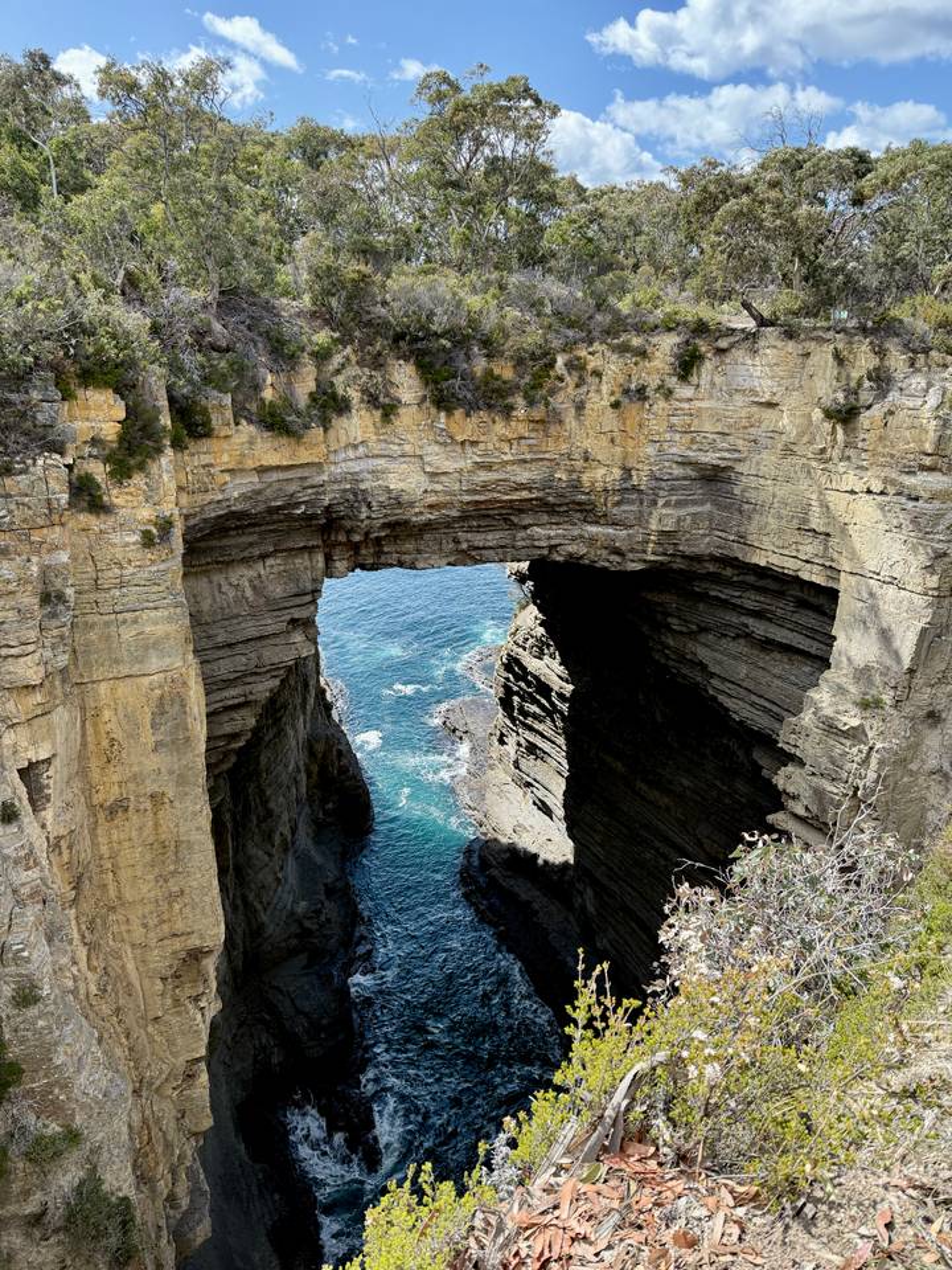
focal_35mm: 24
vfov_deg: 71.6
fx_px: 880
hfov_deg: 56.8
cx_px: 476
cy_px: 635
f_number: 1.78
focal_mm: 6.76
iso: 100
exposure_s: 1/1653
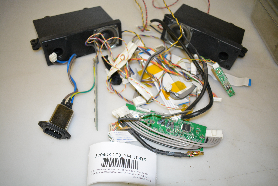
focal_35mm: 30
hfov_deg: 61.9
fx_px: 232
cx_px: 139
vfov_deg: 43.6
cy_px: 93
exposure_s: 1/200
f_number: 3.5
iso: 2000
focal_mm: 20
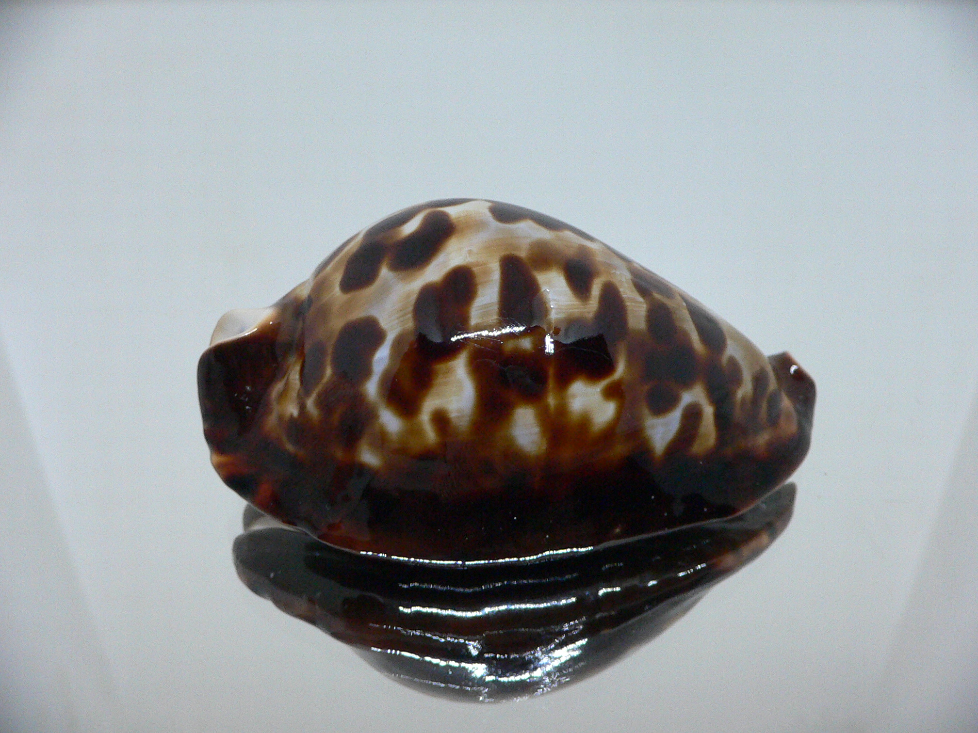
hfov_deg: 52.6
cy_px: 366
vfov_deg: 40.7
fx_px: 989
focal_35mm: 35
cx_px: 489
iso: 200
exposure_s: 1/40
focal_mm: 4.6
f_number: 2.8
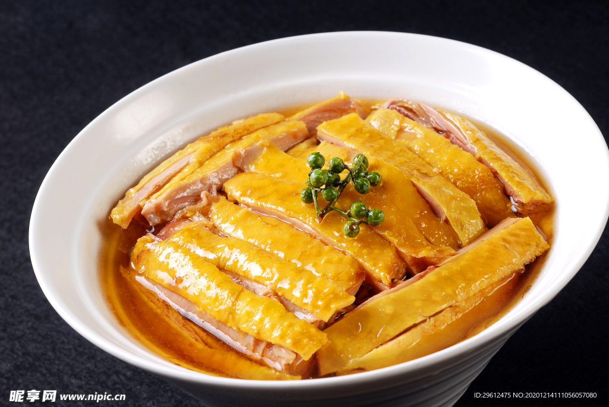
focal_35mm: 90
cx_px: 304
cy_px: 204
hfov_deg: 22.6
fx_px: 1524
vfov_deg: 15.2
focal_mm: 60
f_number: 13
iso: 100
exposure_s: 1/160
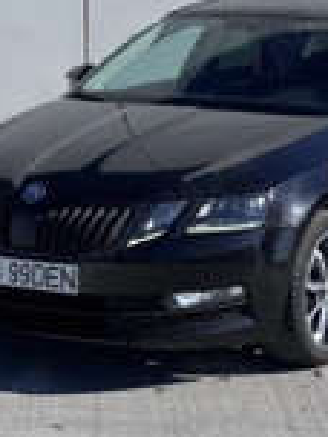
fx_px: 1592
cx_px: 259
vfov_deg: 15.5
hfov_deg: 11.7
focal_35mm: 126
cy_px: 43
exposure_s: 1/2513
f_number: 1.78
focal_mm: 6.76
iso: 64
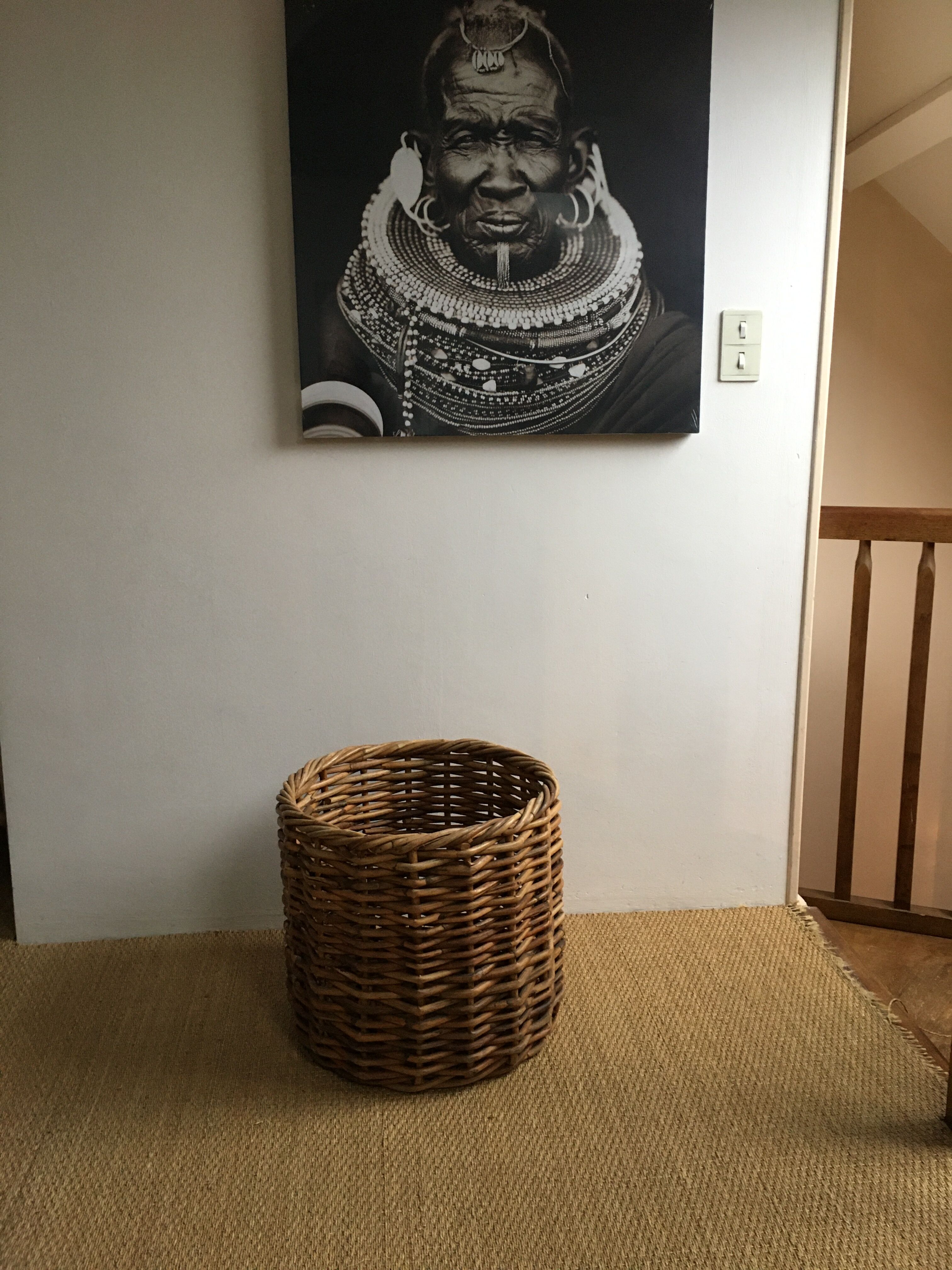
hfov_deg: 48.2
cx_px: 476
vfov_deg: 61.7
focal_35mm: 29
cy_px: 635
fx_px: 1063
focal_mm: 4.15
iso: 200
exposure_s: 1/33
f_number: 2.2
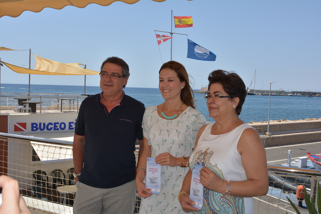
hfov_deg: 53.1
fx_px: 321
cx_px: 160
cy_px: 107
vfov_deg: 36.9
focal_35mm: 36
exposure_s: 1/200
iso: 100
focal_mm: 24
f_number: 11
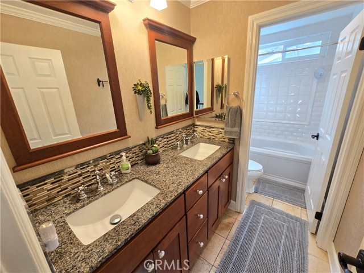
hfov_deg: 106.2
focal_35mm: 13
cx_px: 182
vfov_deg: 89.9
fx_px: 137
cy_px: 136
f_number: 2.2
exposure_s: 1/60
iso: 160
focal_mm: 2.2
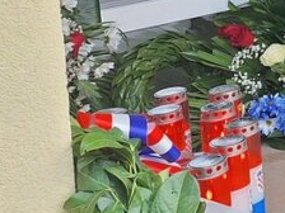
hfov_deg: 14.4
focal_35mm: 105
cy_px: -146
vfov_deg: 13.0
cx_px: 626
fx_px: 864
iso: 64
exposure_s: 1/120
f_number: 1.8
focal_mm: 5.54
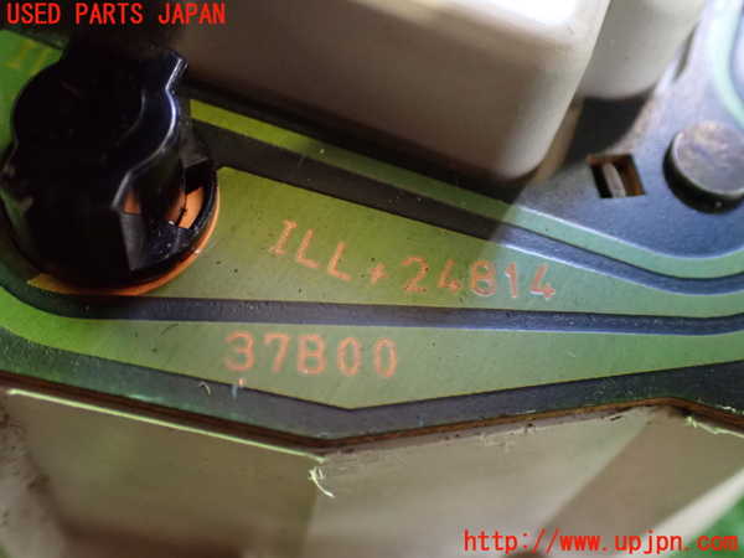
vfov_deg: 32.9
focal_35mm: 44
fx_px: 946
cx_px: 372
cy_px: 279
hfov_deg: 42.9
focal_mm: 7.84
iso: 1600
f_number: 2.9
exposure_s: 1/40
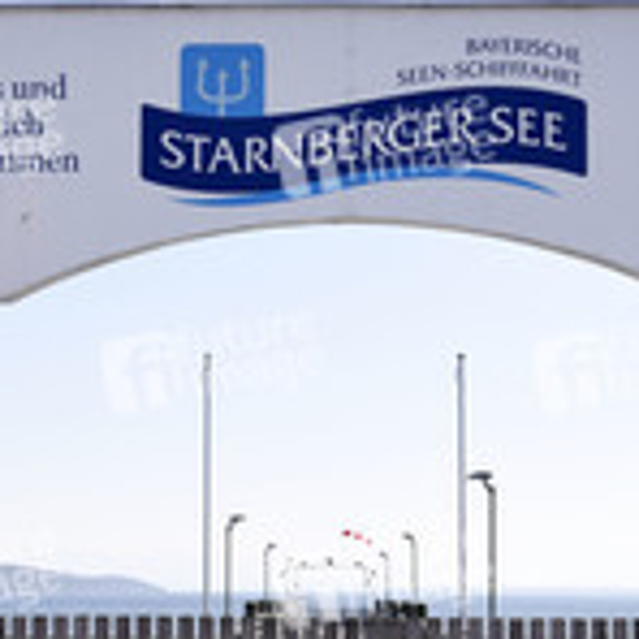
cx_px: 270
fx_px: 1733
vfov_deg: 20.7
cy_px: 471
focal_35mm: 83
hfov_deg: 20.9
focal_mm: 32
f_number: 9
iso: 100
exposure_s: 1/160
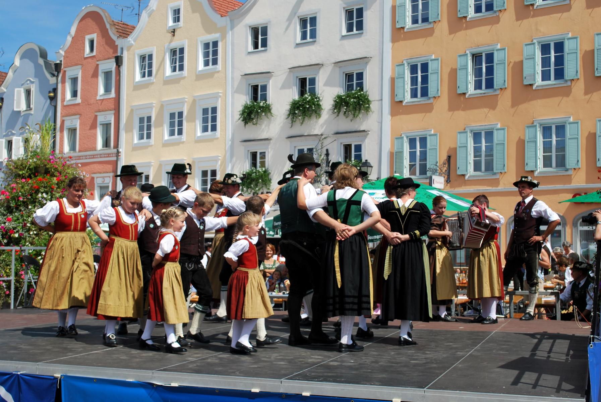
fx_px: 852
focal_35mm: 51
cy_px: 201
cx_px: 300
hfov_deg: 38.8
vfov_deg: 26.6
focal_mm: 34
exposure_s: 1/250
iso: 100
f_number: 8
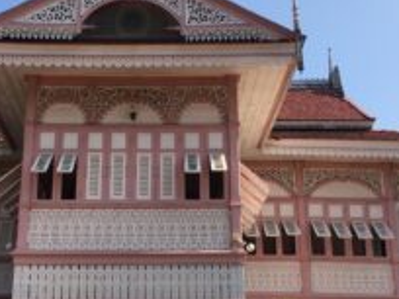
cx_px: 162
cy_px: 223
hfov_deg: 33.7
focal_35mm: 57
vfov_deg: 25.4
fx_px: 657
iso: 25
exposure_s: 1/1261
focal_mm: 4.15
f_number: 2.2
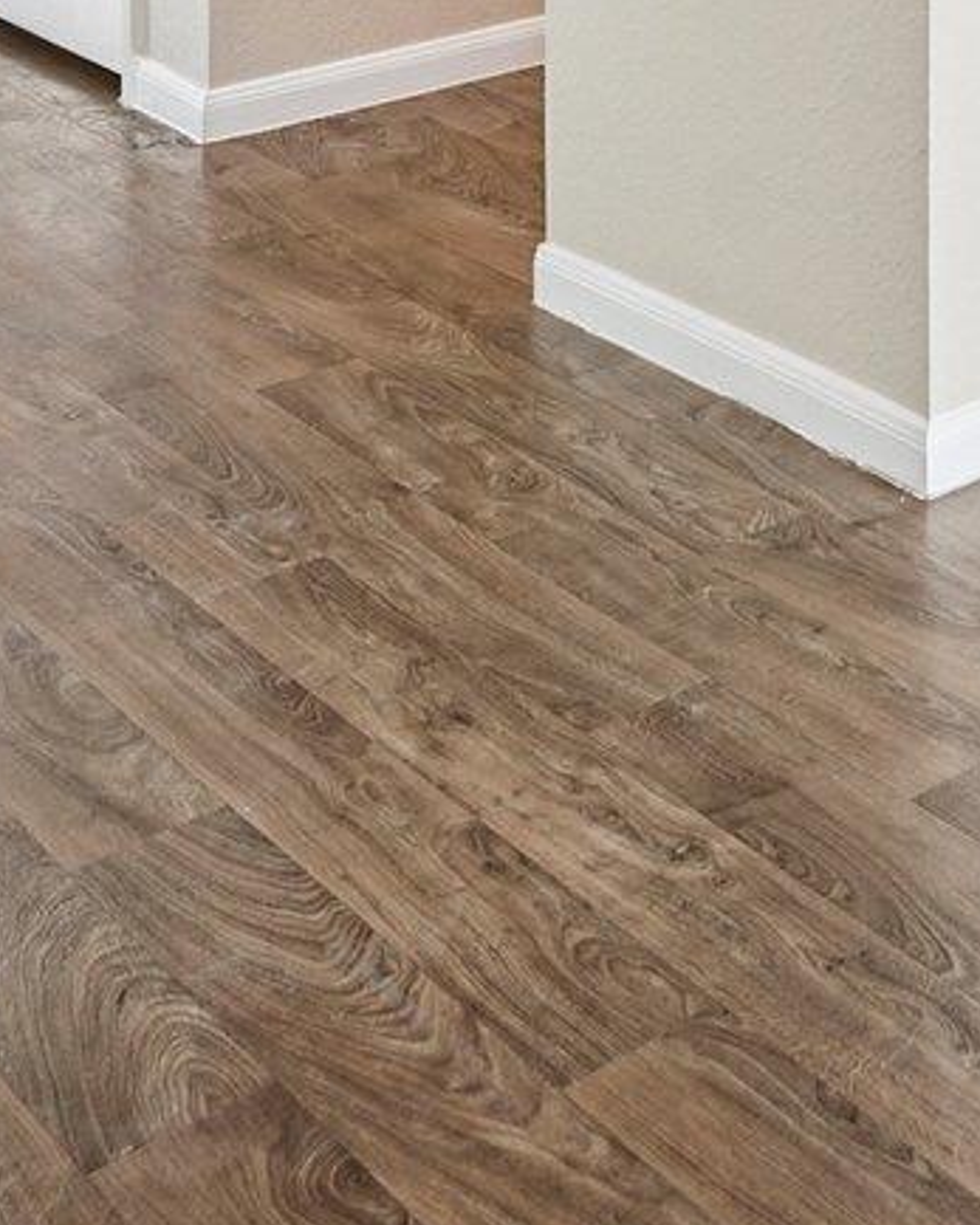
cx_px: 2090
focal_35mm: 62
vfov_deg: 23.5
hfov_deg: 16.6
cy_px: -679
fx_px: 2249
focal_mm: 14
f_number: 8
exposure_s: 1/10
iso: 400
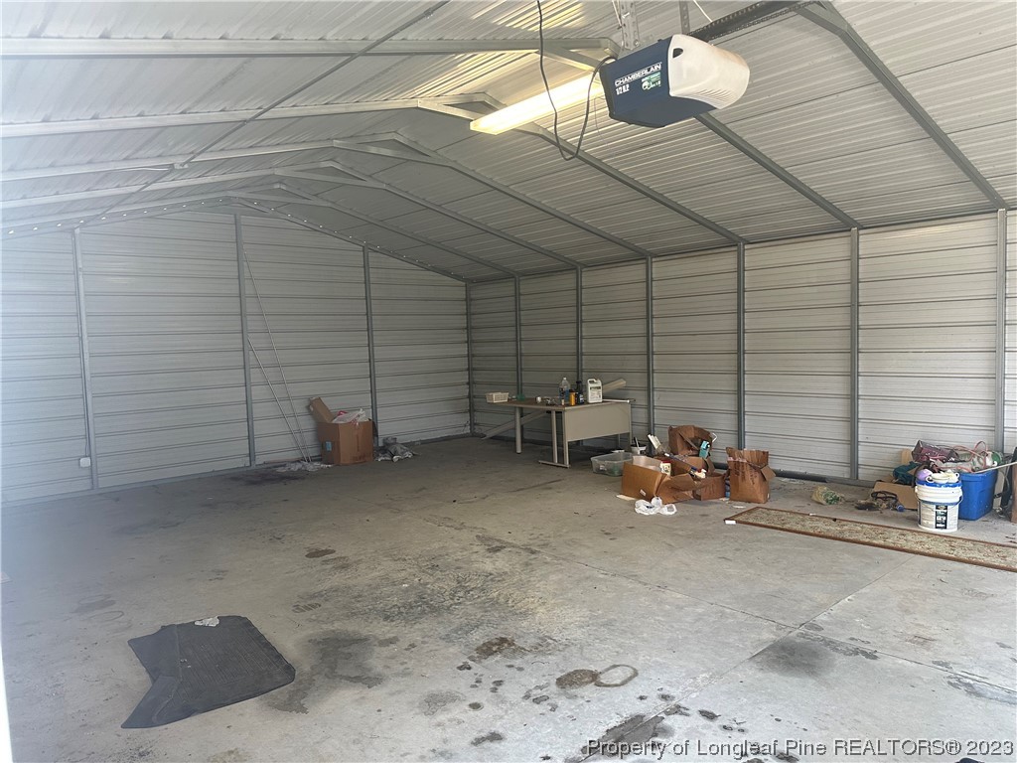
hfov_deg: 71.6
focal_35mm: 24
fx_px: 705
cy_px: 382
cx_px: 508
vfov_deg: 56.8
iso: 250
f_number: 1.78
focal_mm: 6.86
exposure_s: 1/95
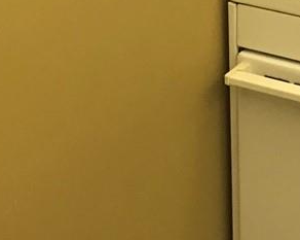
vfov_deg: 10.1
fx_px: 1330
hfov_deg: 12.9
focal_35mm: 150
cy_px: -80
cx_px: 184
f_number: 1.8
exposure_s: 1/24
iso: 40
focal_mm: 3.99
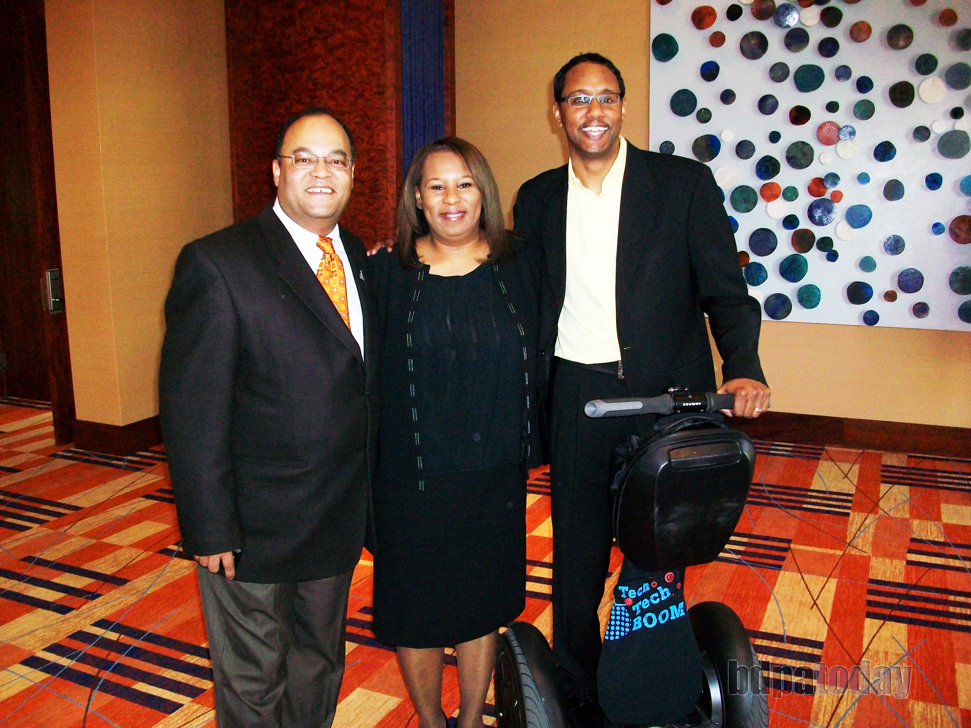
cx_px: 486
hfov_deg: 56.8
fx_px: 898
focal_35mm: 32
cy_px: 364
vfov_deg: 44.2
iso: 160
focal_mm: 5.7
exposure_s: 1/60
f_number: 2.8
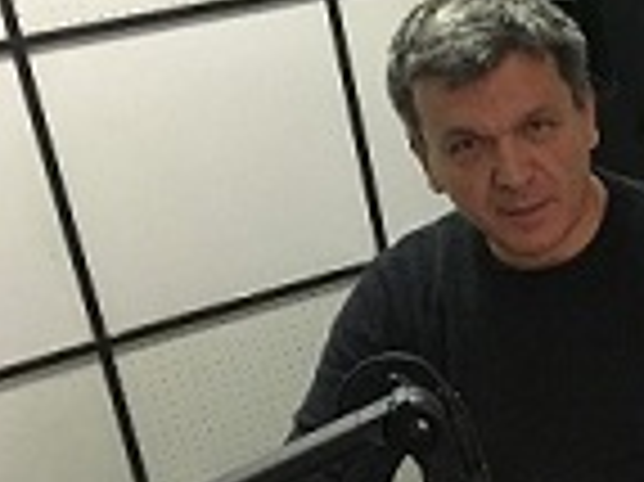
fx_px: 1692
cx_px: 937
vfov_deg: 16.1
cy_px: 358
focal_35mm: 91
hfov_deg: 19.2
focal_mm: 4.15
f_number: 2.2
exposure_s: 1/25
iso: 200
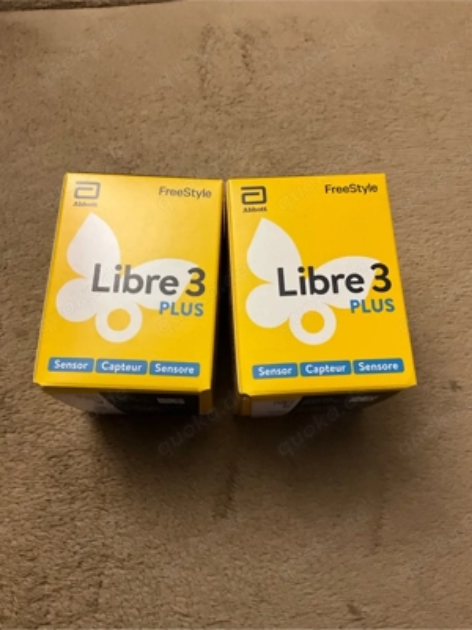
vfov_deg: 61.7
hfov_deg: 48.2
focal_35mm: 29
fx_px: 527
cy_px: 315
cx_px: 236
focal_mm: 3
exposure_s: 1/41
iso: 250
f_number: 1.8
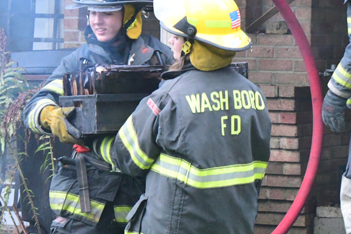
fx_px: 2534
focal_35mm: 260
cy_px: 56
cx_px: 292
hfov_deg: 7.9
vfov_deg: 5.3
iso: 12800
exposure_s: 1/160
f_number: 8
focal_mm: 100
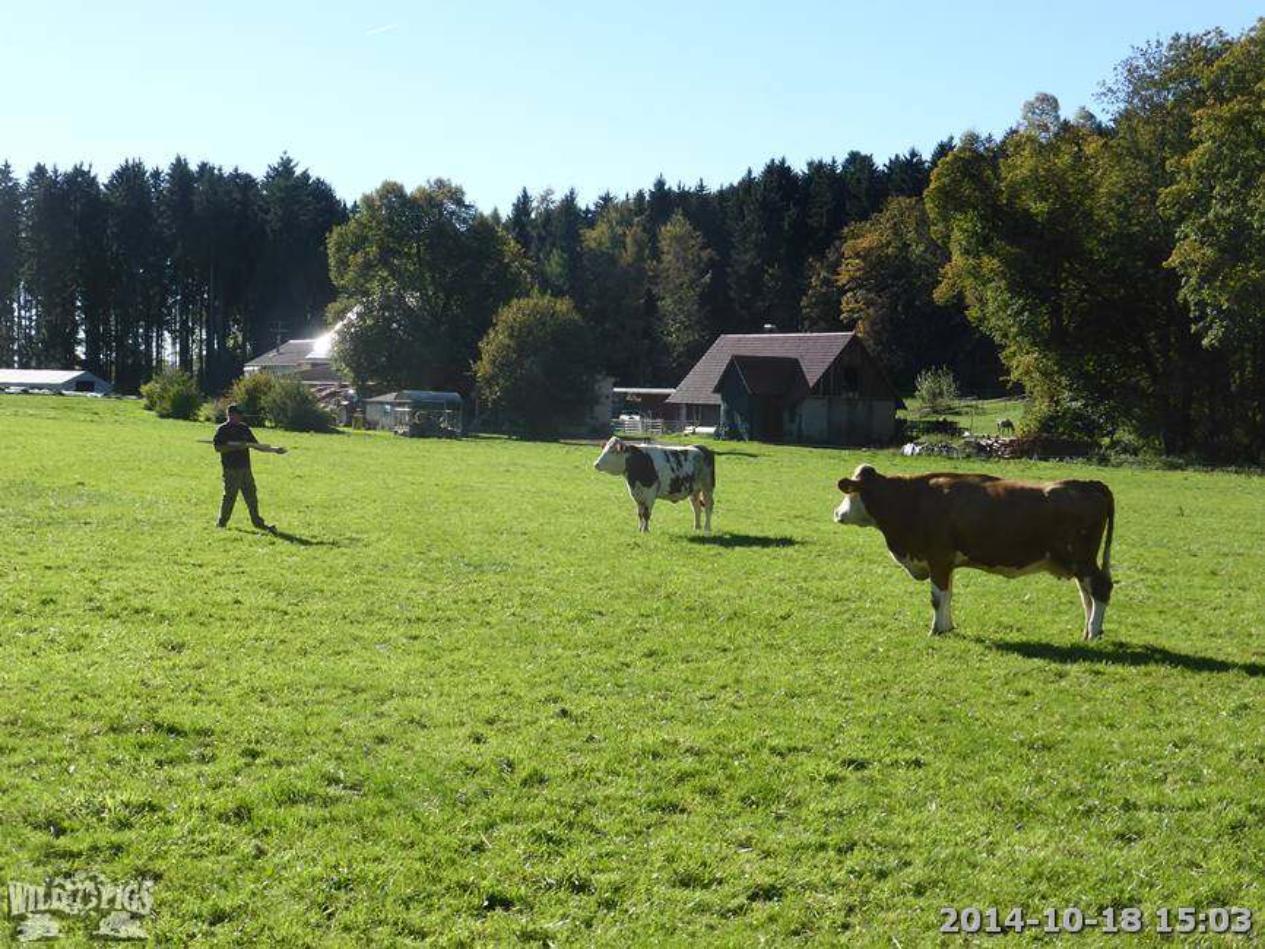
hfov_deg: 38.9
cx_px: 632
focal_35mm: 49
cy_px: 474
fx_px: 1791
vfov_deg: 29.7
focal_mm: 8.5
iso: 100
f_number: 4.2
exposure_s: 1/500
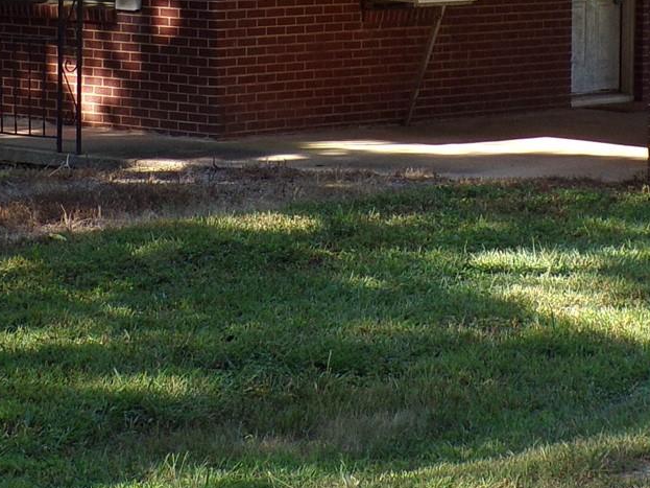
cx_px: 392
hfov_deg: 12.3
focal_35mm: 161
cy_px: -7
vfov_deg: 9.2
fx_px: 3023
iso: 80
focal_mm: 8.7
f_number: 3.5
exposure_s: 1/240
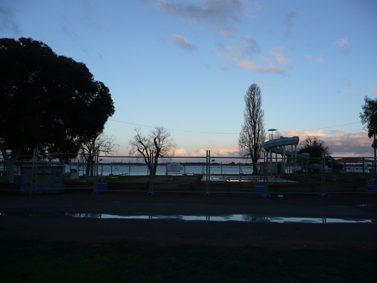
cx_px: 188
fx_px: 305
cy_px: 142
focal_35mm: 28
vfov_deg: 49.7
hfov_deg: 63.4
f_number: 3.3
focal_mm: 4.6
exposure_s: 1/250
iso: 100
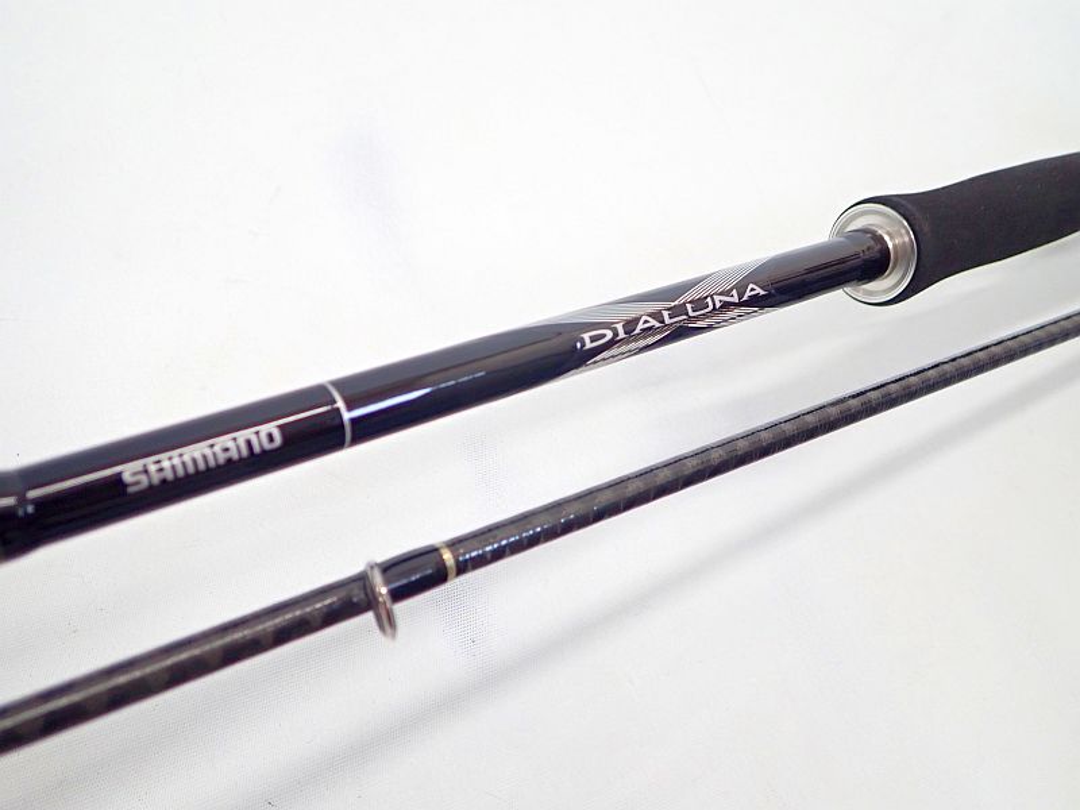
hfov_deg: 60.0
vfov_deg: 46.8
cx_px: 540
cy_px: 405
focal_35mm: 30
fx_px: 936
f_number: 2.3
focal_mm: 5.5
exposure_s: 1/30
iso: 200
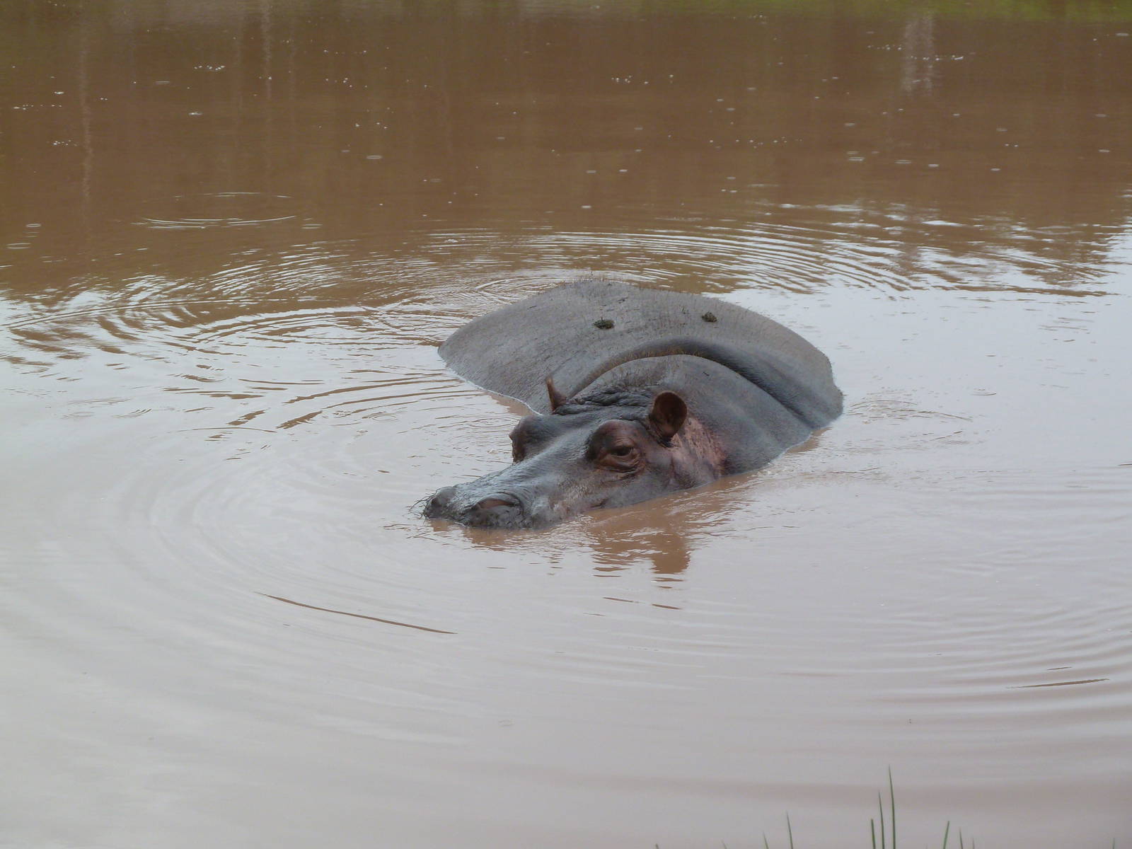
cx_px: 566
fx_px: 3139
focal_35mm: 96
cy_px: 424
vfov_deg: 15.4
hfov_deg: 20.4
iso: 160
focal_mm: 15.8
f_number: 4.3
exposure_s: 1/320
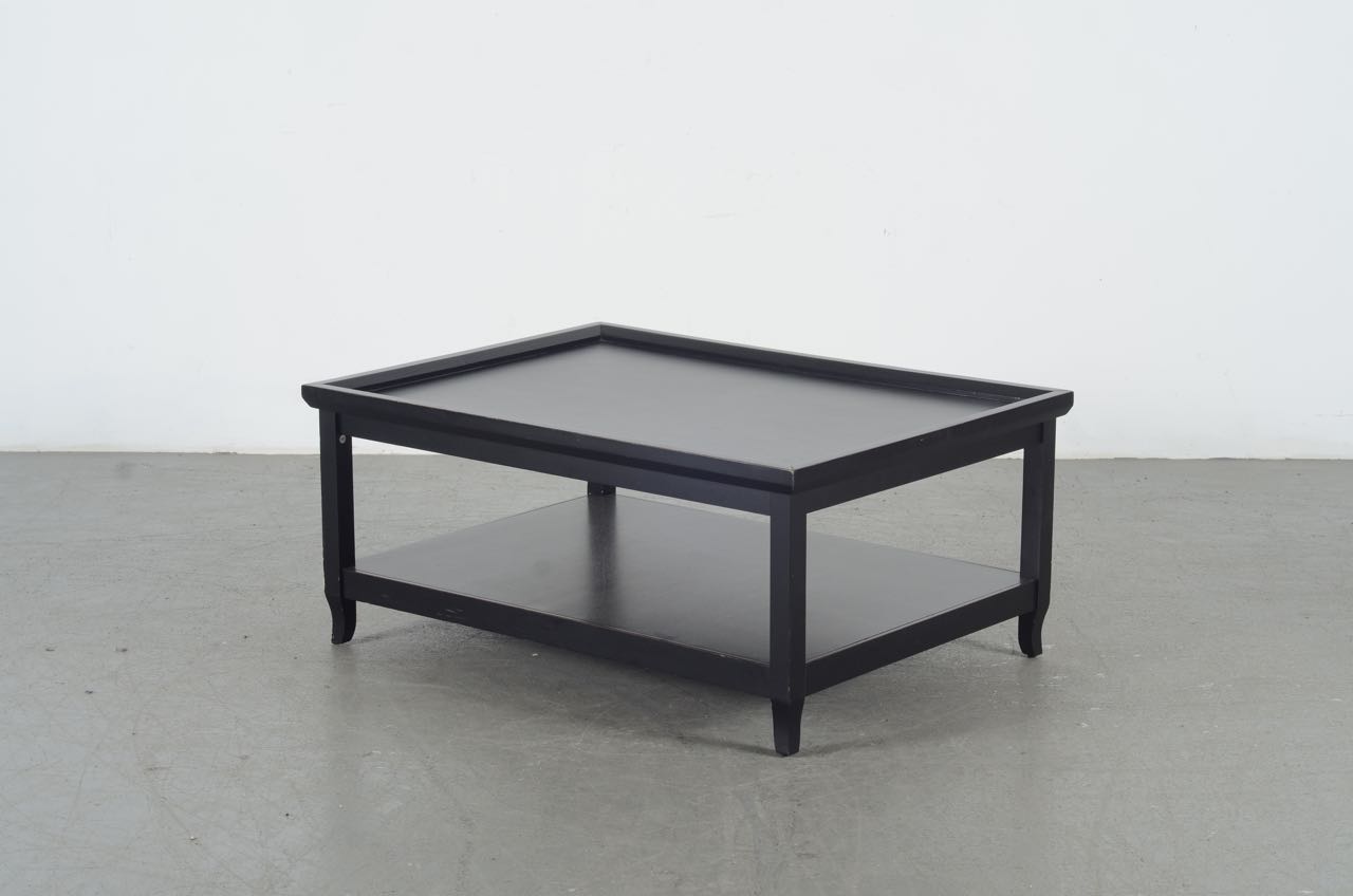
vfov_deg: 18.1
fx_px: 2813
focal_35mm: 75
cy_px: 448
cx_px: 676
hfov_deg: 27.0
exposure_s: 1/125
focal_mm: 50
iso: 100
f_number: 8
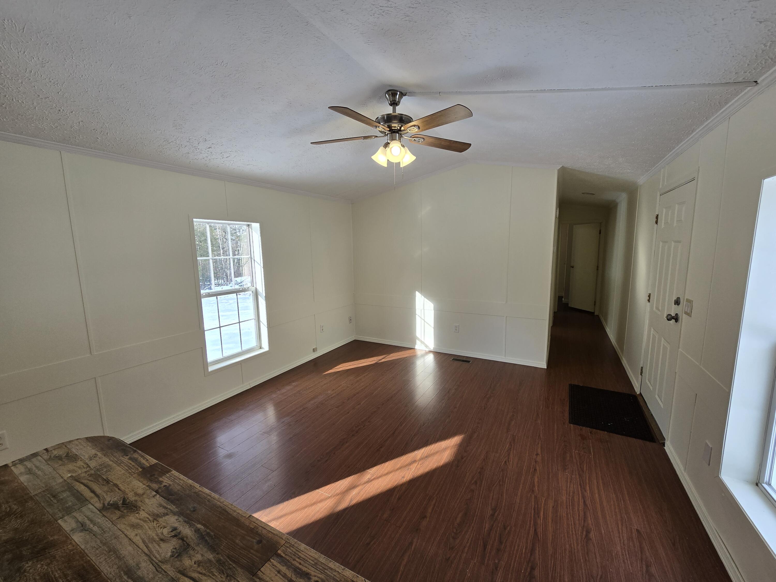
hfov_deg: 106.2
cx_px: 388
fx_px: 291
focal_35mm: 13
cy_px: 291
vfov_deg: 89.9
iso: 50
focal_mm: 2.2
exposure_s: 1/163
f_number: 2.2
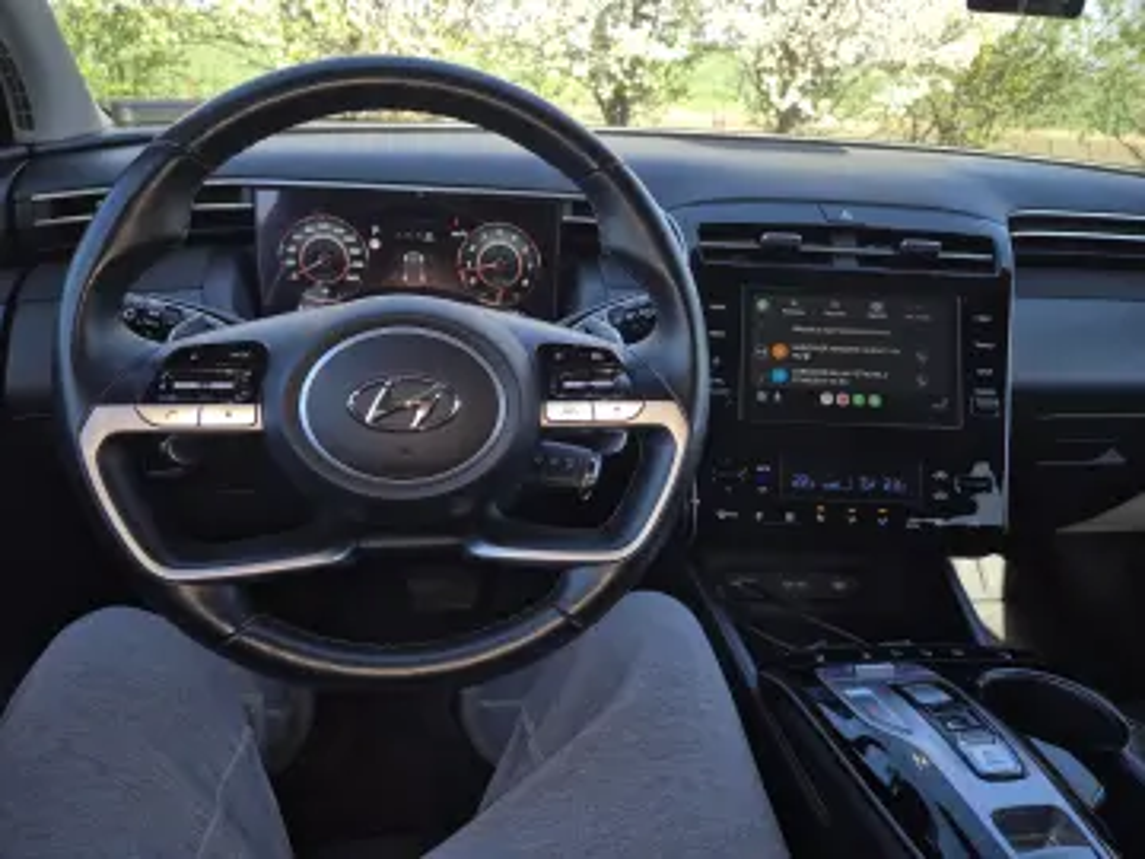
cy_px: 430
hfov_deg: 73.9
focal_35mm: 23
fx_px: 761
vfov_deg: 58.9
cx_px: 572
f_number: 1.8
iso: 25
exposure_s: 1/108
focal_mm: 5.4
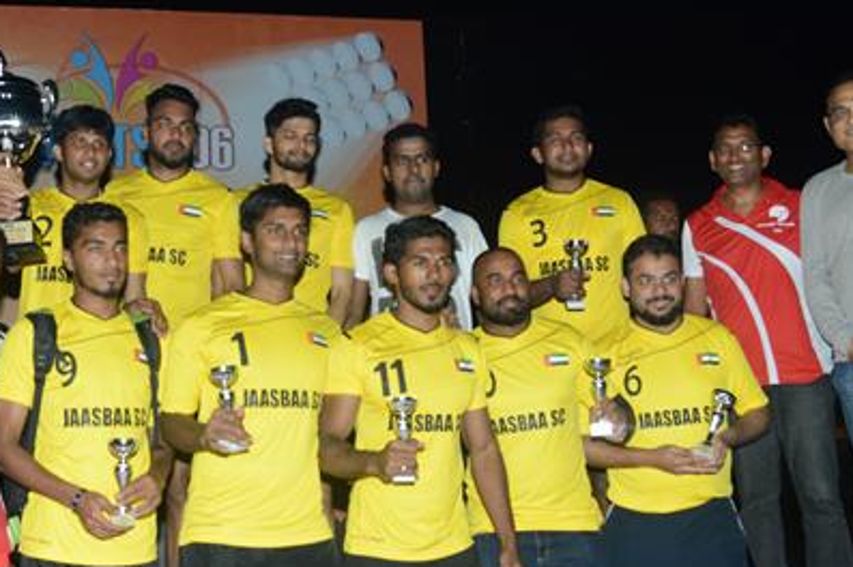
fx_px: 1278
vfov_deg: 25.0
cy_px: 303
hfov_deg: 36.6
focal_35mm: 54
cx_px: 307
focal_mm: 22
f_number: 5.6
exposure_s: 1/60
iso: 400
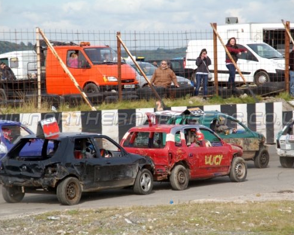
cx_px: 148
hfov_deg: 9.1
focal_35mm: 213
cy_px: 120
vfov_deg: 7.3
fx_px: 1853
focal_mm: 116
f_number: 6
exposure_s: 1/1000
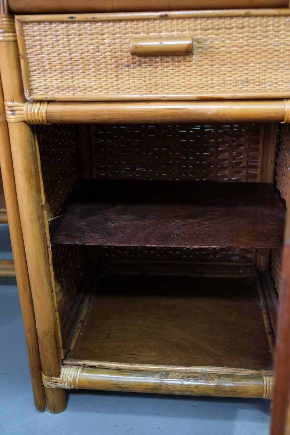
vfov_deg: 48.5
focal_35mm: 40
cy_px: 218
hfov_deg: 33.4
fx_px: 483
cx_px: 145
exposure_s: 1/40
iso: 1000
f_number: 3.2
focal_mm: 26.5
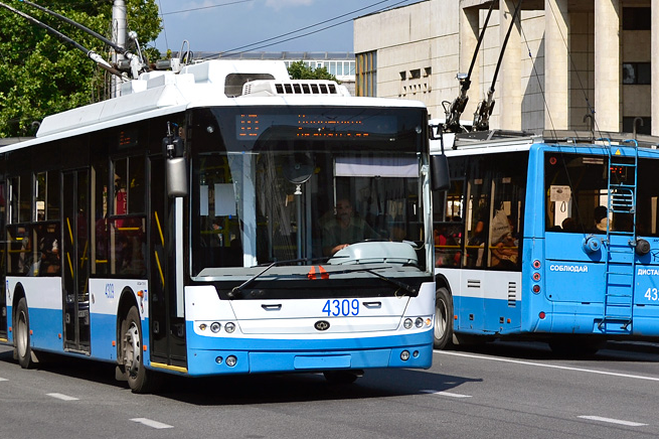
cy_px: 72
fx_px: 1811
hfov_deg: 20.6
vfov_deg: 13.7
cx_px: 352
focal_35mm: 99
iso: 100
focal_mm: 36
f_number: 5
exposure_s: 1/640
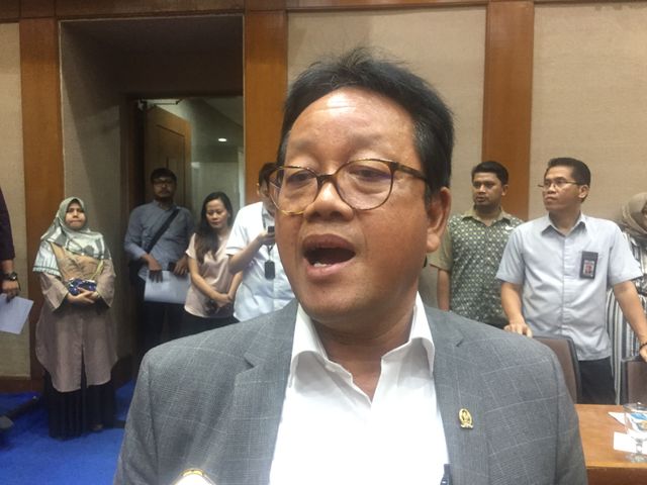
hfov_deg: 61.7
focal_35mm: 29
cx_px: 324
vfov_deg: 48.2
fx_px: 542
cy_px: 242
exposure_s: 1/33
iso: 250
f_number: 2.2
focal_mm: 4.15
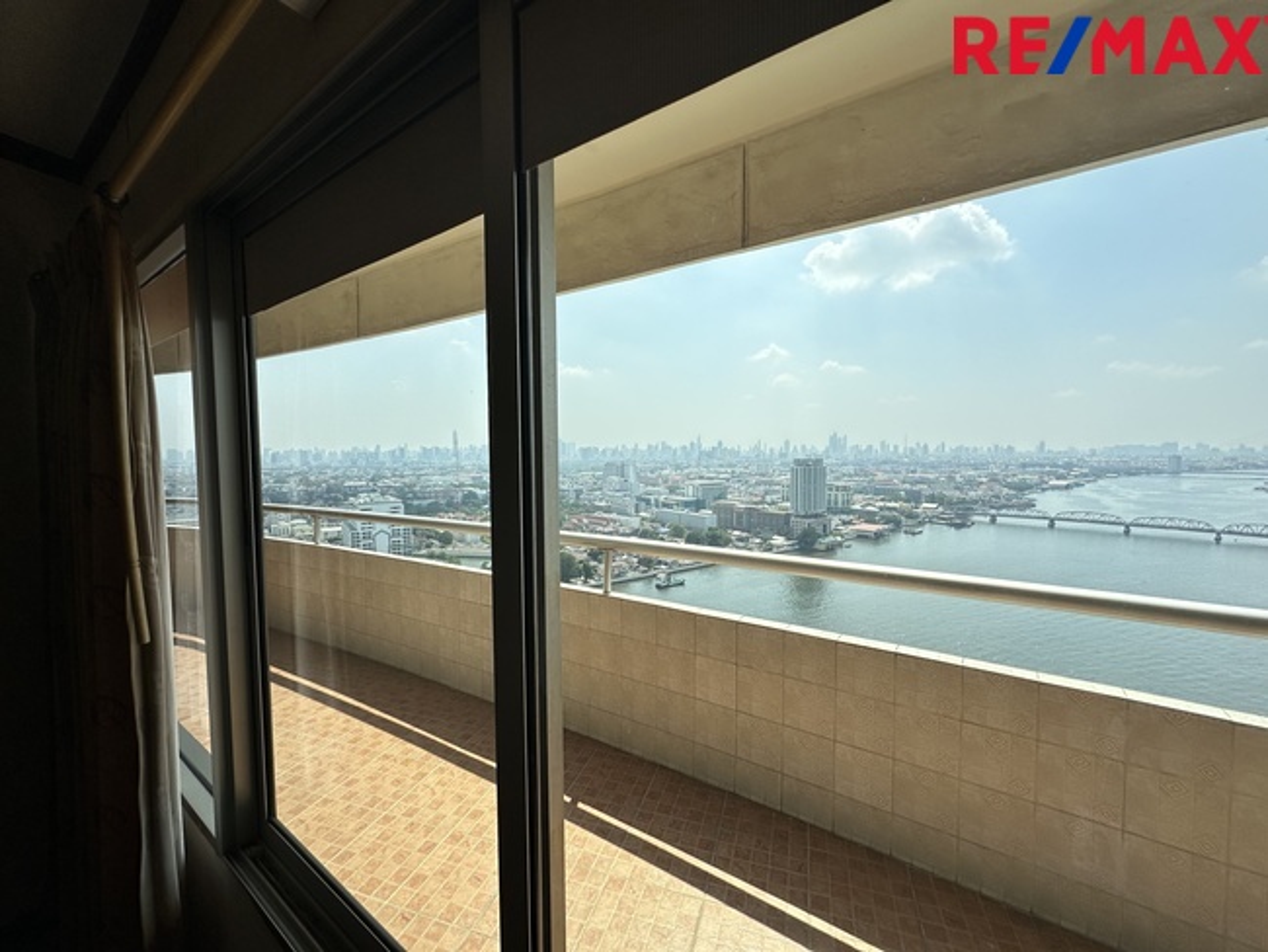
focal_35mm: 14
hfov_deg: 102.0
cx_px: 634
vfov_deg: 85.7
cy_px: 476
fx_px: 513
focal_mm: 2.22
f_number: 2.2
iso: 50
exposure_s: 1/932
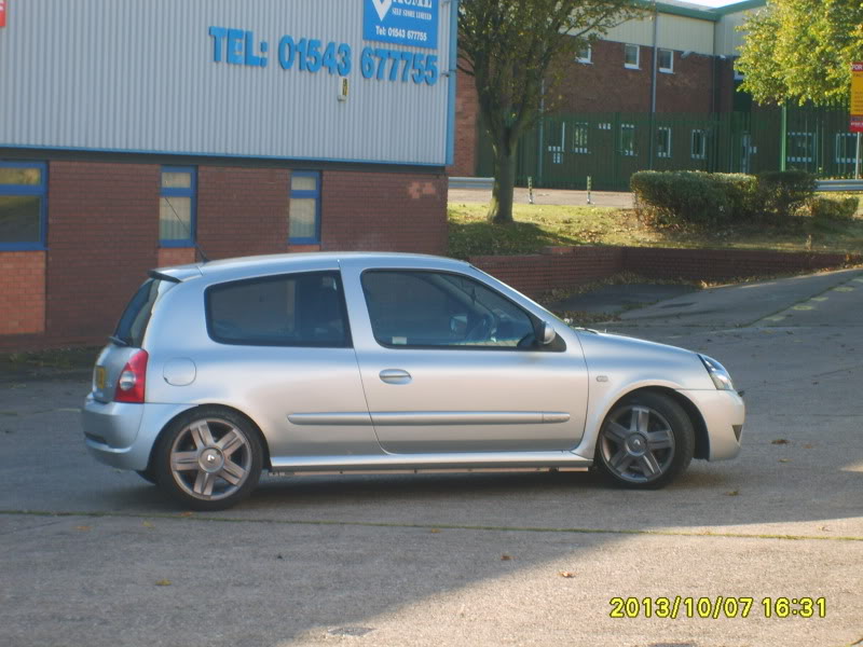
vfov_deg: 14.1
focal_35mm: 105
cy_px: 324
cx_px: 432
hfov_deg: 18.7
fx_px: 2618
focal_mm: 17.4
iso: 50
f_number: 4.9
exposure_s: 1/90
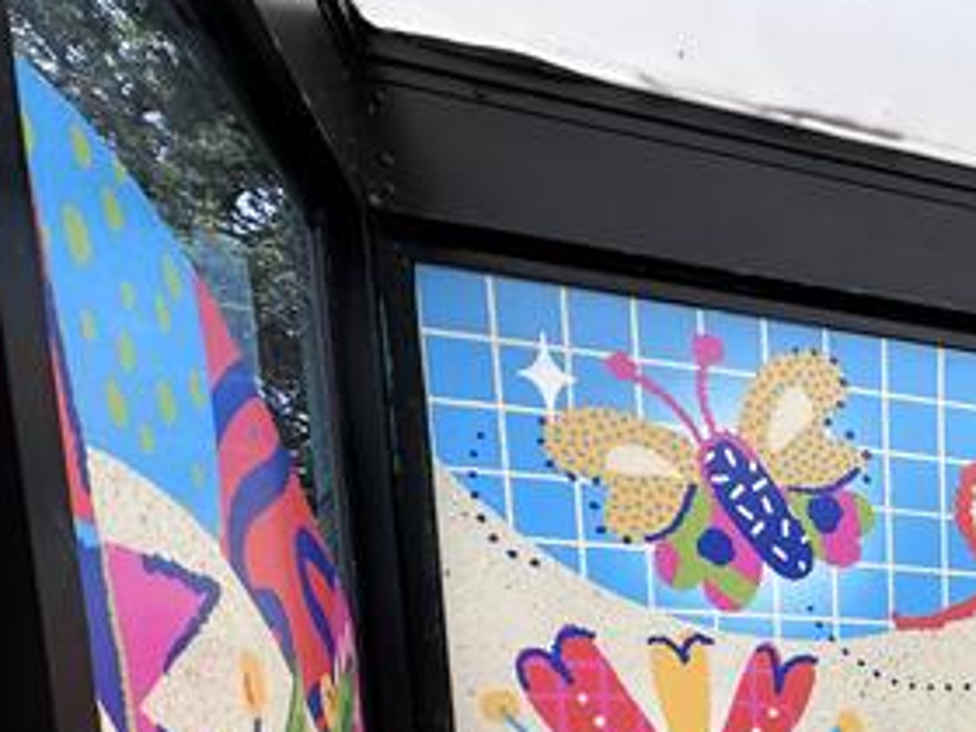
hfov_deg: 36.2
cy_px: 938
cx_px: 1175
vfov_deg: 29.4
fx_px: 1128
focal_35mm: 40
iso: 40
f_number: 2.2
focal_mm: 2.22
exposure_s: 1/504
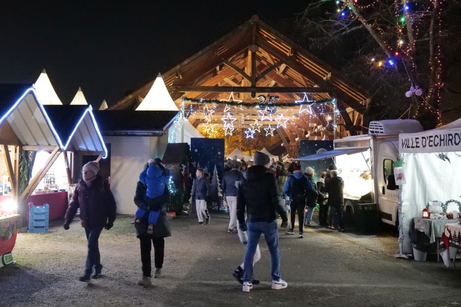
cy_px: 153
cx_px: 227
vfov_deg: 35.1
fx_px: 487
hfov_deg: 50.7
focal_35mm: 38
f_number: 4.2
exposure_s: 1/40
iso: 12800
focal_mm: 31
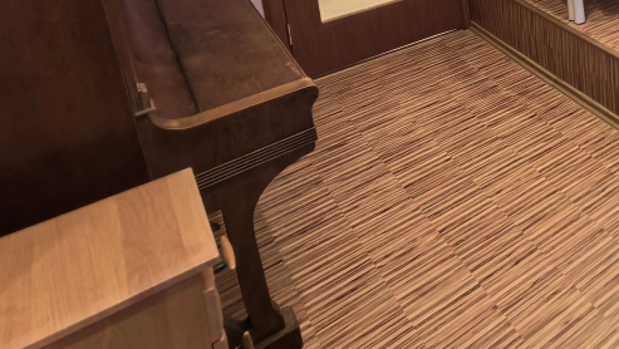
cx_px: 696
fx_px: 591
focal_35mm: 36
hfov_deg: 42.3
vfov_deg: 27.3
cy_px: -109
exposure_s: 1/50
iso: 320
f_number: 2.2
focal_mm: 1.76
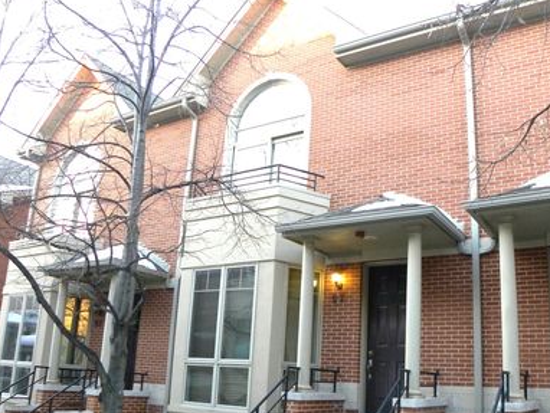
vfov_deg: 41.6
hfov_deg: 53.7
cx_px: 321
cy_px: 251
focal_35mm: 34
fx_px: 541
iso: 330
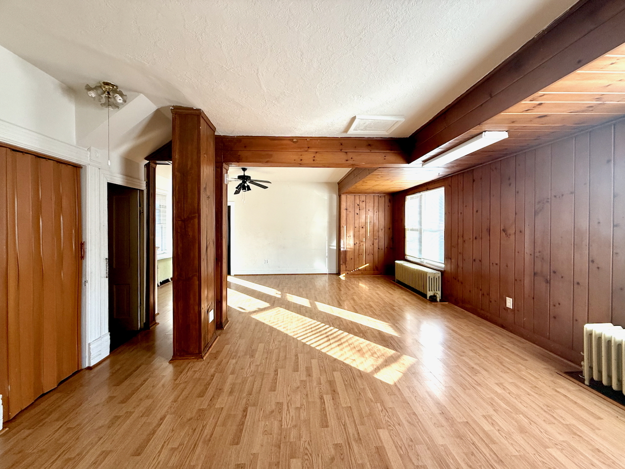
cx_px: 312
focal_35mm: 14
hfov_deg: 102.1
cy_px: 234
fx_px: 253
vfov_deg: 85.7
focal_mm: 2.22
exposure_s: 1/99
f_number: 2.2
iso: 100
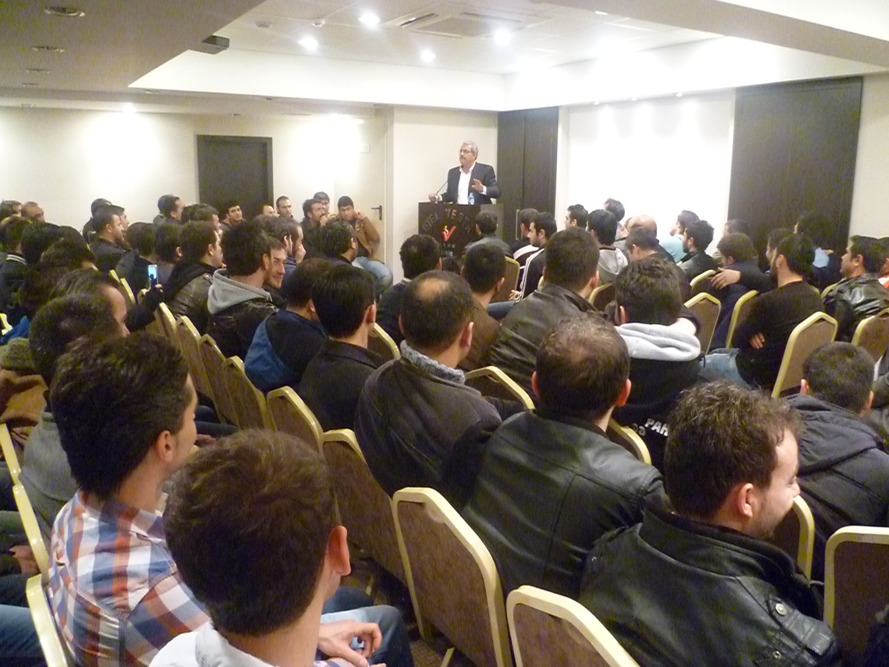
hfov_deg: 63.4
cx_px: 444
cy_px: 334
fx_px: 719
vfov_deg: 49.7
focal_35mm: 28
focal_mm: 5
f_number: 2.8
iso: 1600
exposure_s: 1/50
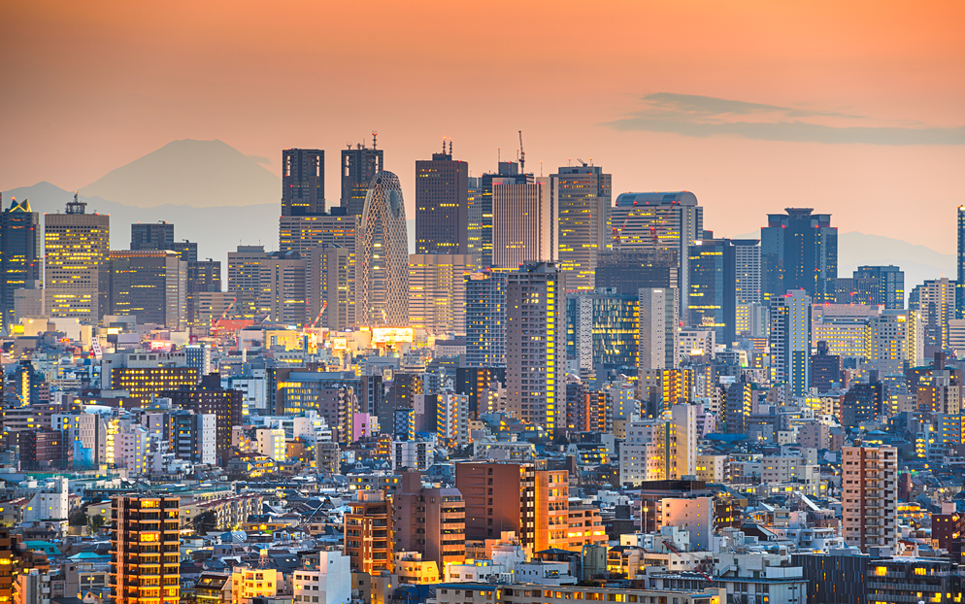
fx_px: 5393
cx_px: 482
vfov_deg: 6.4
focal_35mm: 205
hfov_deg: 10.2
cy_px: 320
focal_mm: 200
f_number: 6.3
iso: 100
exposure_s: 10
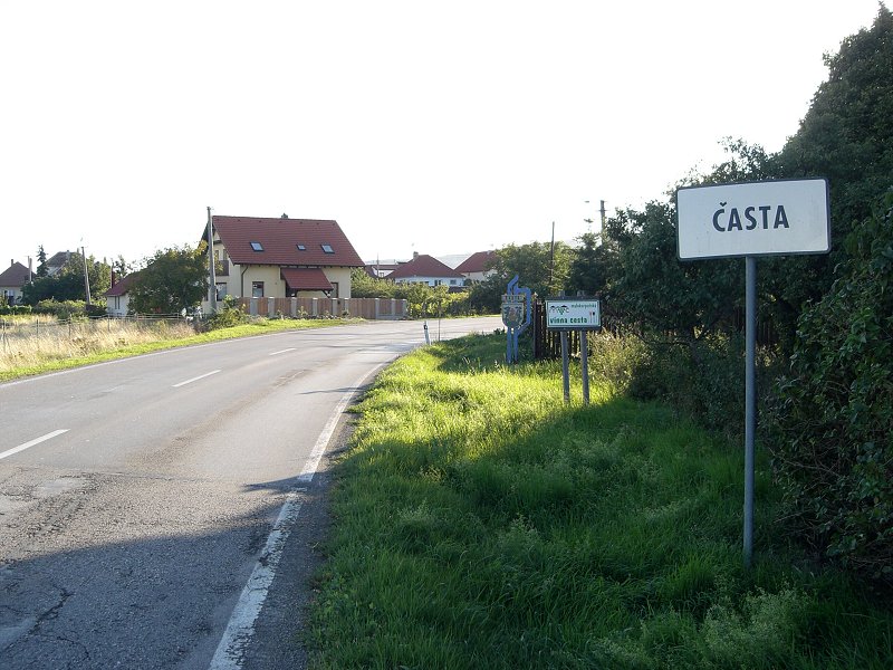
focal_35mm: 38
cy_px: 335
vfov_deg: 37.7
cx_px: 446
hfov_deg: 49.0
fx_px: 980
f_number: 3.1
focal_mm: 6.3
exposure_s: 1/250
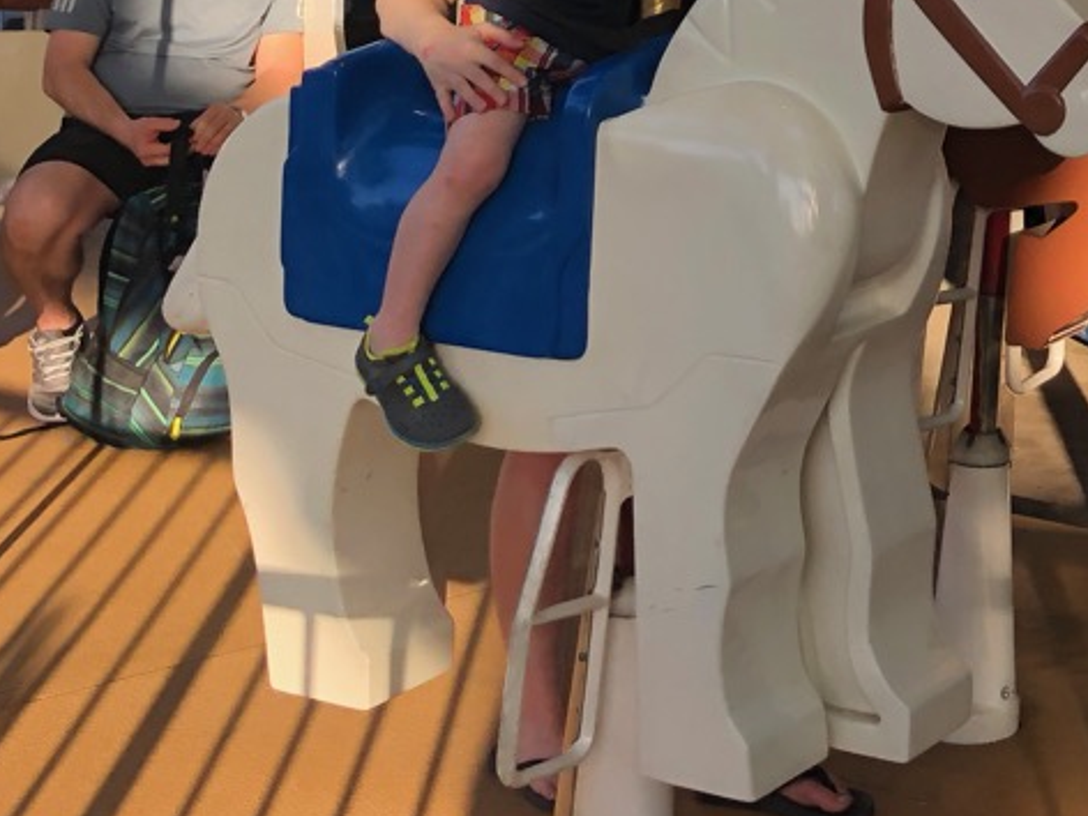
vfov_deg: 18.1
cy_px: -242
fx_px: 2389
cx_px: 1166
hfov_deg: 24.1
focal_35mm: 76
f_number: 1.8
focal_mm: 4
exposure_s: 1/340
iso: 20
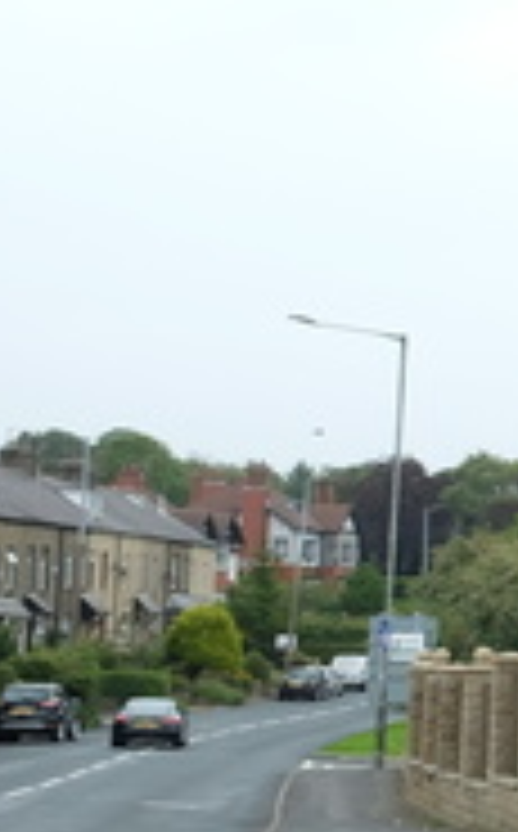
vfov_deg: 17.7
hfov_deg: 9.5
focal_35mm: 118
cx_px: 1360
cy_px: 405
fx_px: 2676
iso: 200
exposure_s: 1/170
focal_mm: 18
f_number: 5.6
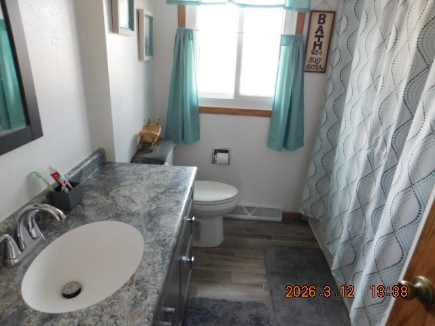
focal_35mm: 23
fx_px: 289
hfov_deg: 73.9
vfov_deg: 58.9
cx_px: 218
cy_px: 163
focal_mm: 4
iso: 250
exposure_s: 1/30
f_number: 3
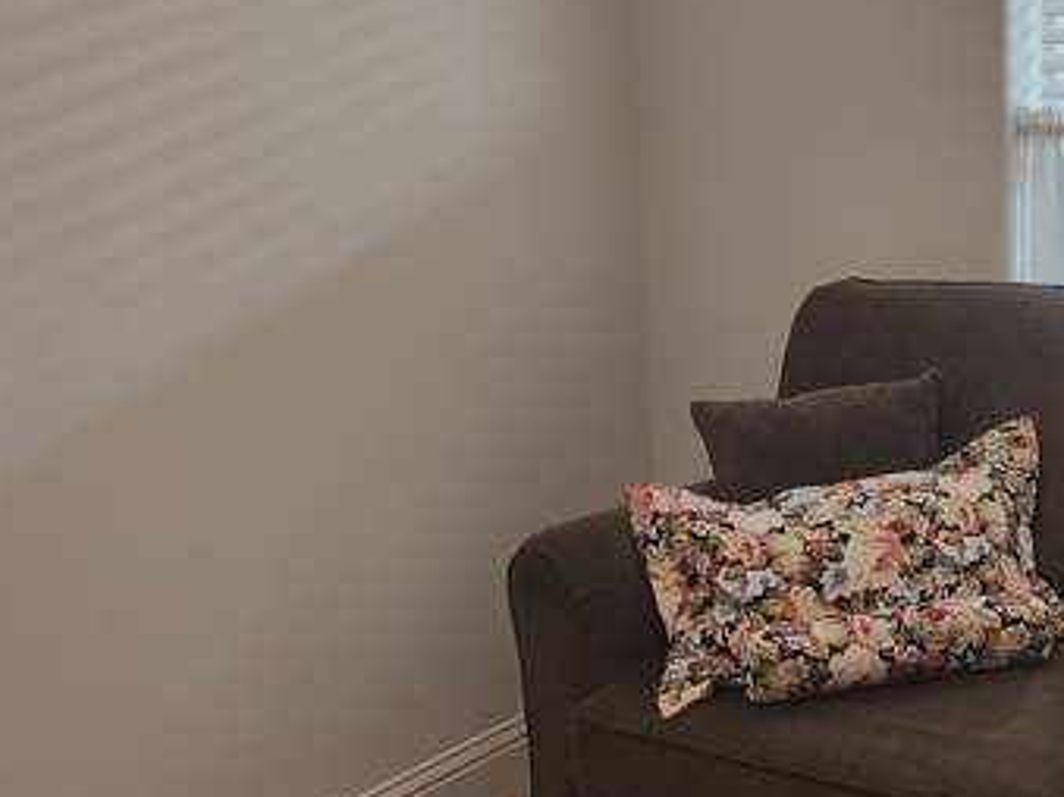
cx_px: 1142
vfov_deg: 24.8
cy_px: 320
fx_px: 1813
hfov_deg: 29.7
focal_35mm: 59
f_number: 1.5
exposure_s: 1/60.1
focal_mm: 4.15
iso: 101
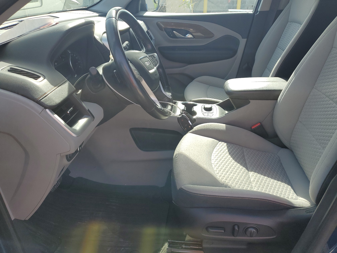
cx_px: 168
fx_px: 253
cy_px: 126
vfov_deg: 53.1
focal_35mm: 26
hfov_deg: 67.3
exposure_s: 1/769
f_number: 1.5
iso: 50
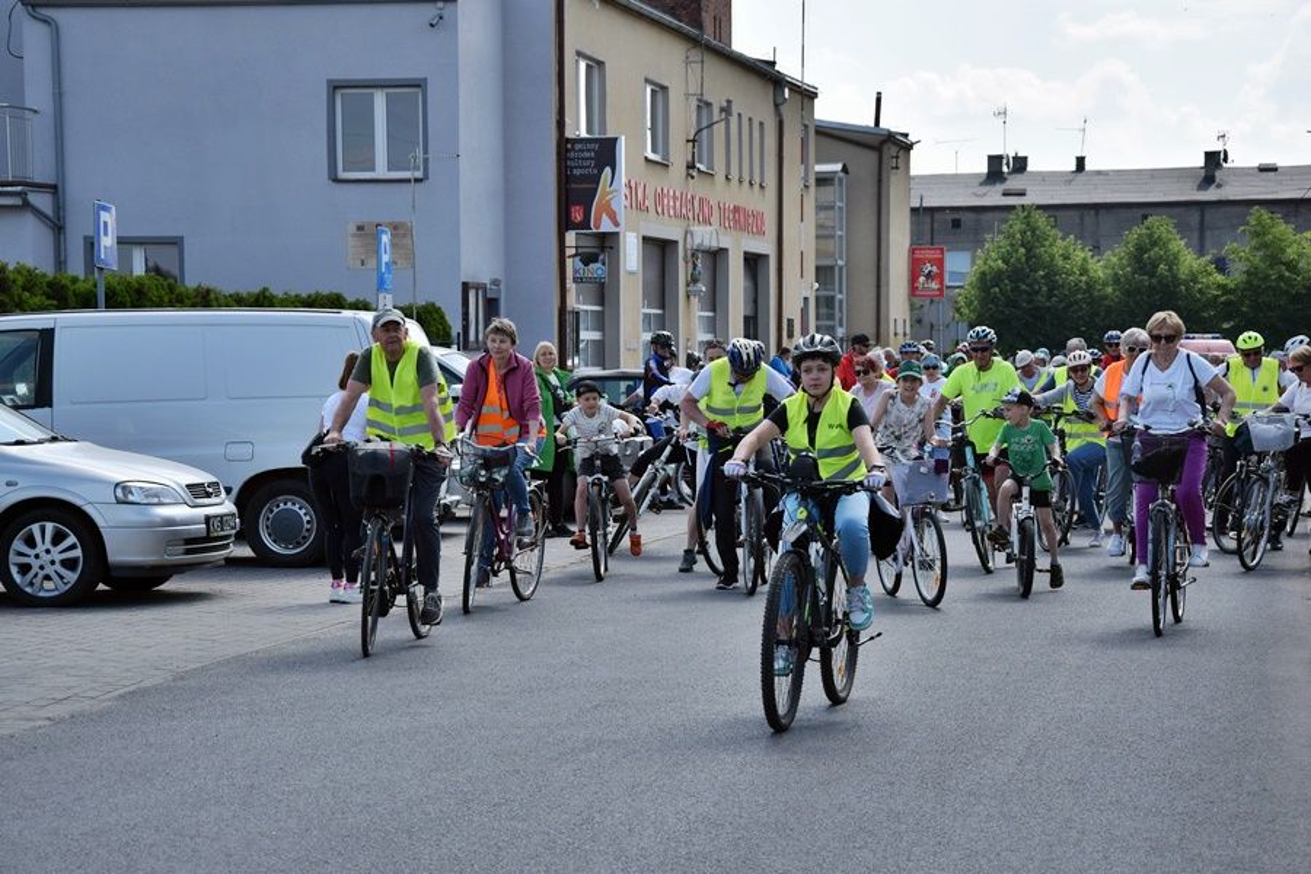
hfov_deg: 21.9
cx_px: 656
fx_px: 3386
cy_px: 437
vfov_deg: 14.7
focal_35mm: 93
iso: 400
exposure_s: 1/1600
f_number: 6.3
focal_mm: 62
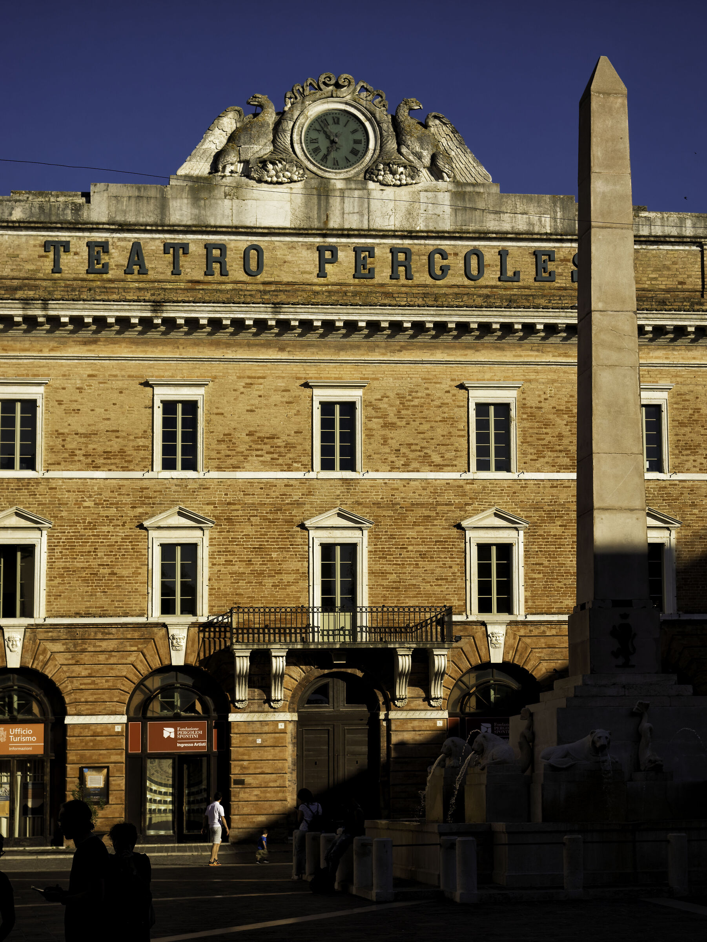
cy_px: 471
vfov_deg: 30.3
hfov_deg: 22.9
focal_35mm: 64
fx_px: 1742
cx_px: 354
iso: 160
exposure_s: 1/2500
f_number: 4
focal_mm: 32
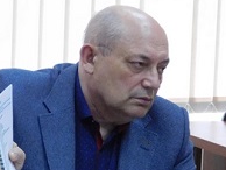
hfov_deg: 7.5
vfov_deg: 5.7
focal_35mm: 263
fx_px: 1719
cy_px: 158
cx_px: 137
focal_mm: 20.3
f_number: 4.8
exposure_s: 1/40
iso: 800
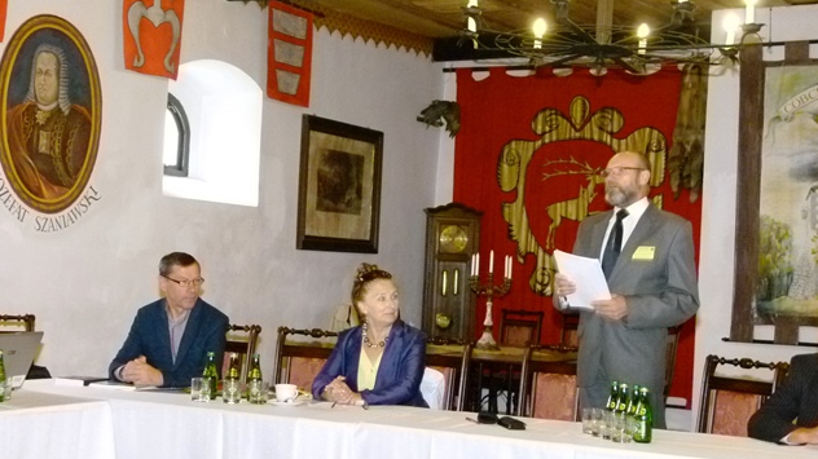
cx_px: 410
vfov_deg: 18.8
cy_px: 229
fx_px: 1388
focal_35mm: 64
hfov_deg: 32.8
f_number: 3.2
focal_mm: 10.5
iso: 800
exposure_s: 1/10
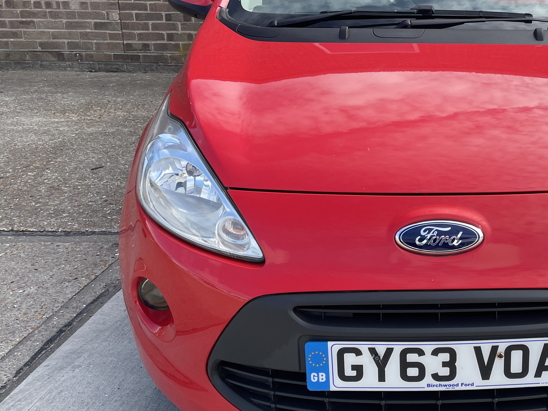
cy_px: 142
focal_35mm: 47
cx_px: 486
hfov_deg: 37.9
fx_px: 744
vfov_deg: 30.7
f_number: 1.6
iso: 32
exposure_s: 1/955
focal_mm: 4.2
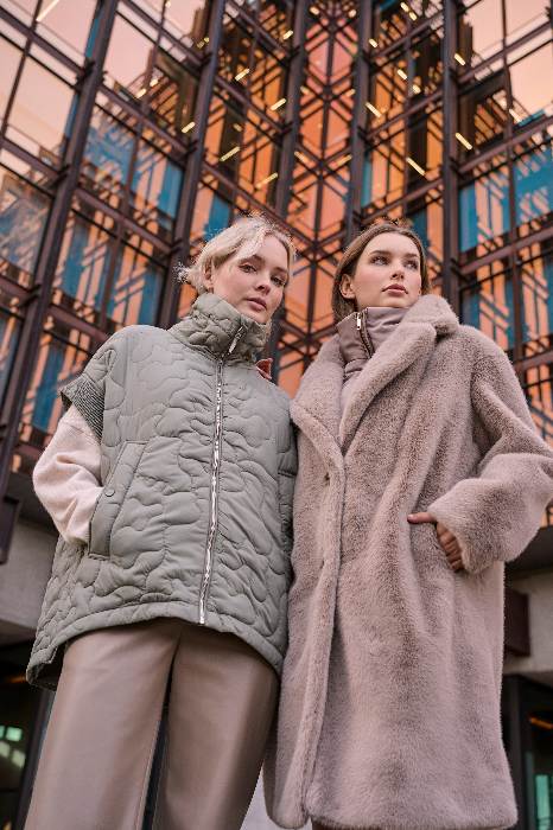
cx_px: 276
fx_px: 853
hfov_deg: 35.9
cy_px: 415
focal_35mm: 37
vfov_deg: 51.9
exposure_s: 1/160
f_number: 4
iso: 200
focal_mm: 37
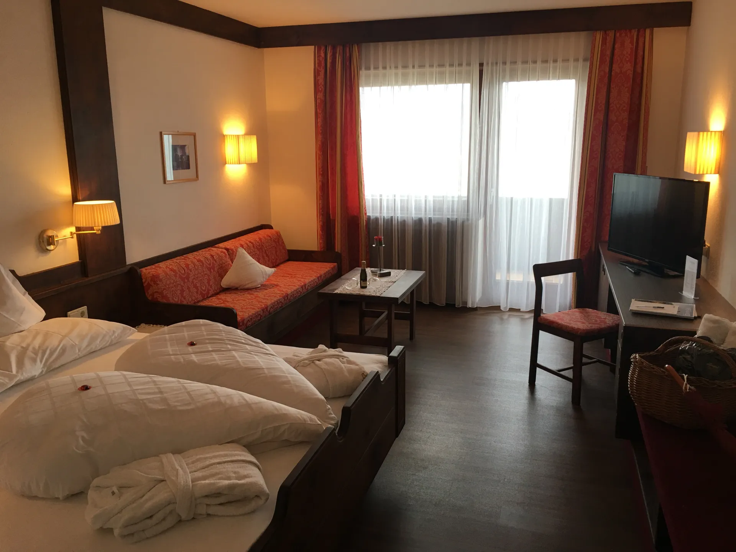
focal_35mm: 29
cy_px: 276
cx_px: 368
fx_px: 617
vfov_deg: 48.2
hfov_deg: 61.7
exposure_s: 1/33
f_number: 2.2
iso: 32
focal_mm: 4.15
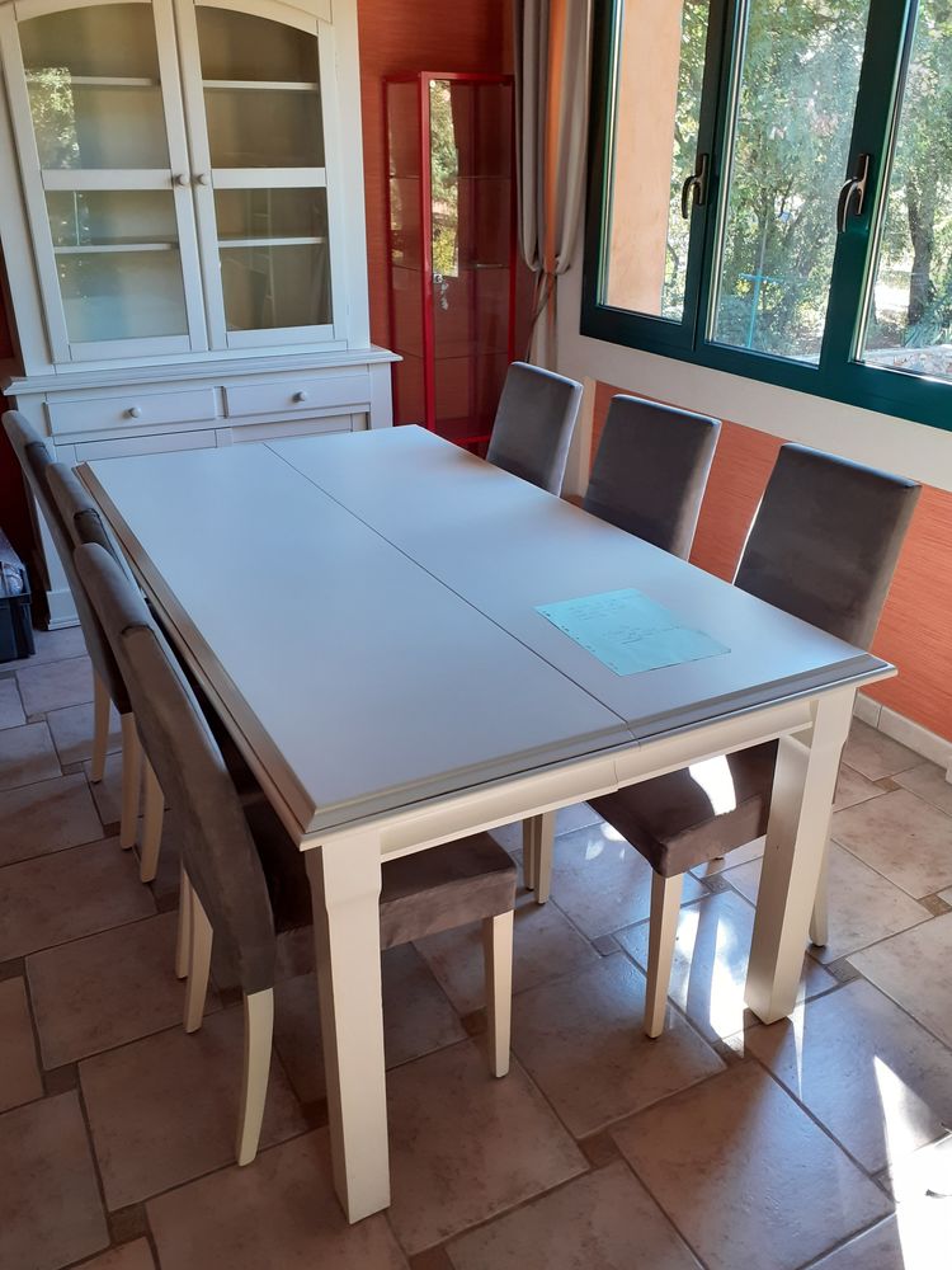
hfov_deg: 51.4
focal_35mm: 27
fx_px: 990
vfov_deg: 65.3
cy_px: 635
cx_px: 476
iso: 80
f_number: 1.9
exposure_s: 1/50
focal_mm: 3.6
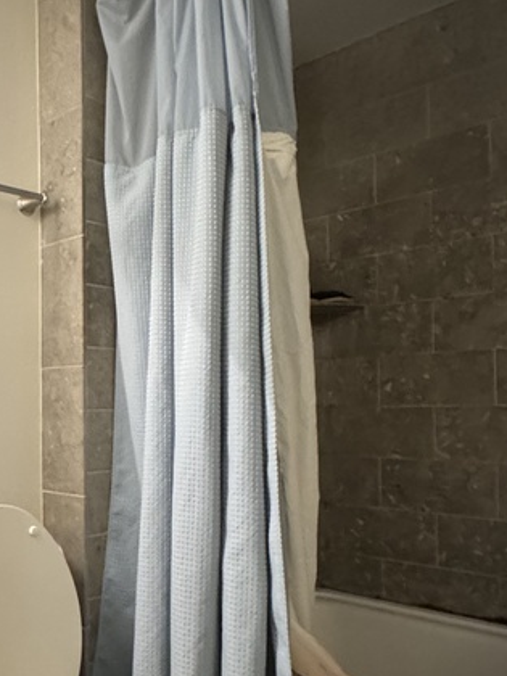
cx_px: 76
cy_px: 402
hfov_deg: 37.7
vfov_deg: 51.1
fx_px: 703
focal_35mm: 36
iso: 1000
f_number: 2.2
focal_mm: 2.22
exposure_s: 1/40
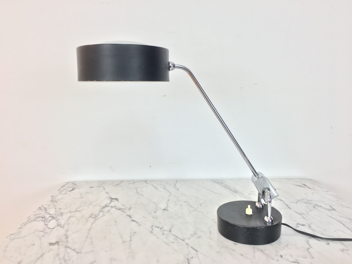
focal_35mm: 29
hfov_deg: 61.7
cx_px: 176
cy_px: 132
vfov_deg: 48.2
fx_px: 295
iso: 25
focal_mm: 4.15
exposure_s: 1/33
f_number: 2.2
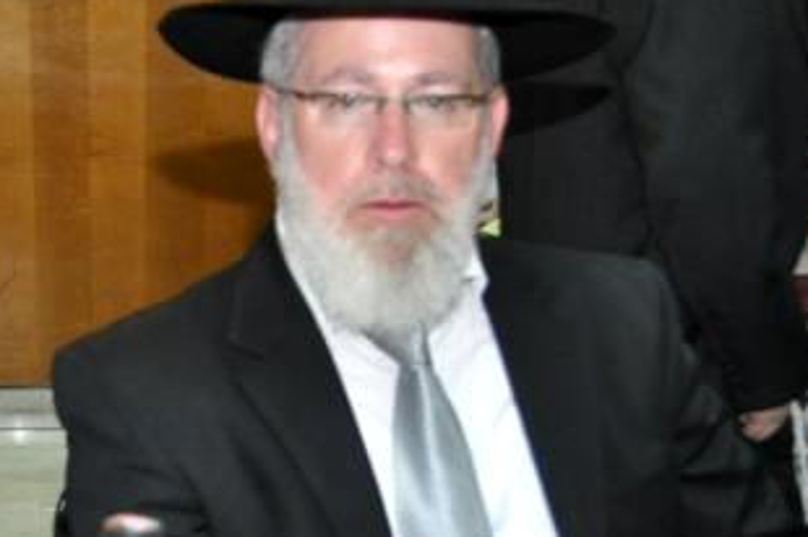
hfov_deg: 17.6
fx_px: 2444
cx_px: -237
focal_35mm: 109
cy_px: 292
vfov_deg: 12.5
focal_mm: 22
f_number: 4
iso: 800
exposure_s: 1/60
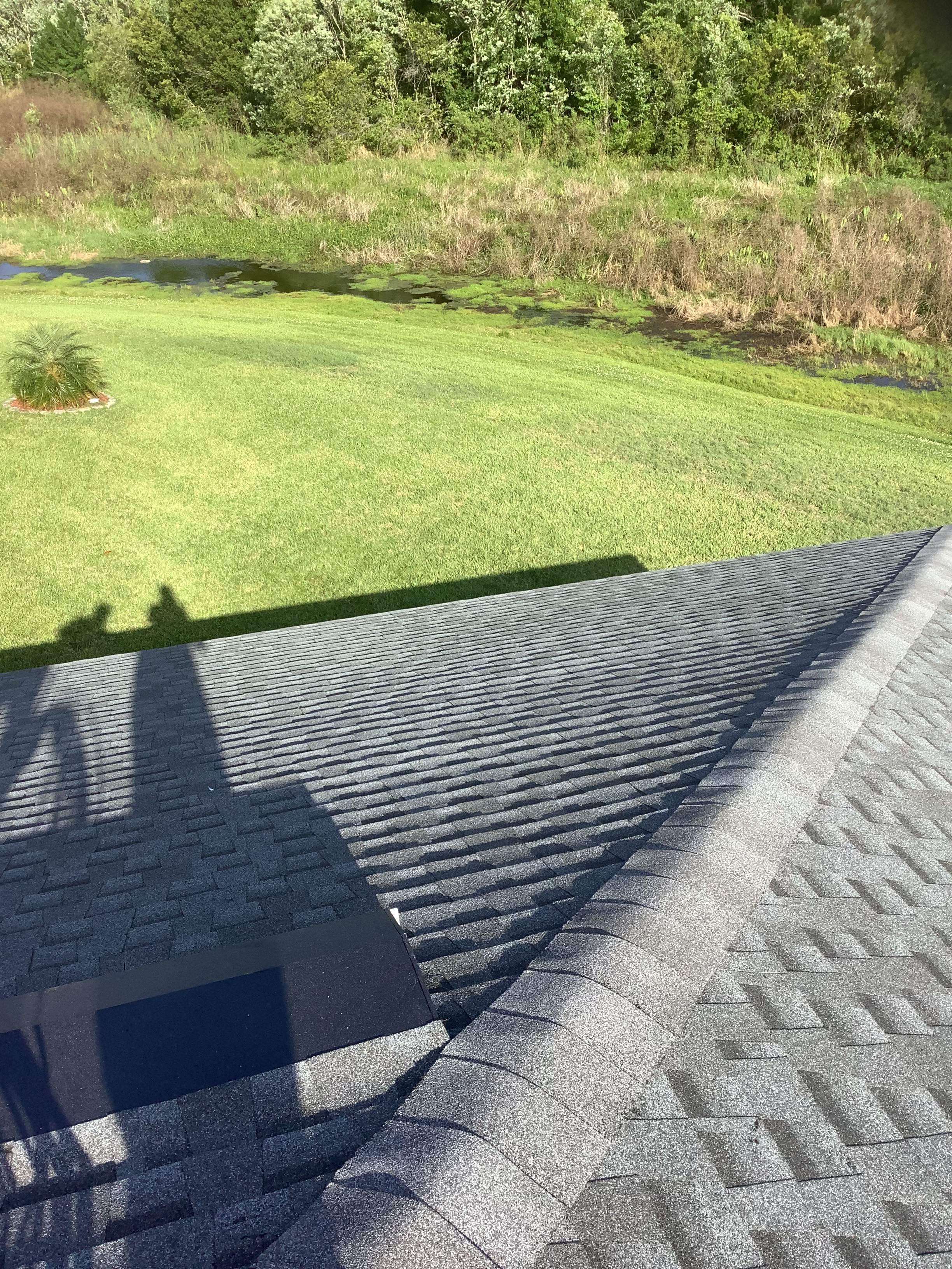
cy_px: 634
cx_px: 476
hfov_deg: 45.4
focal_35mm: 31
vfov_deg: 58.4
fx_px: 1137
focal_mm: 3.3
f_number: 2.4
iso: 25
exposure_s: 1/696
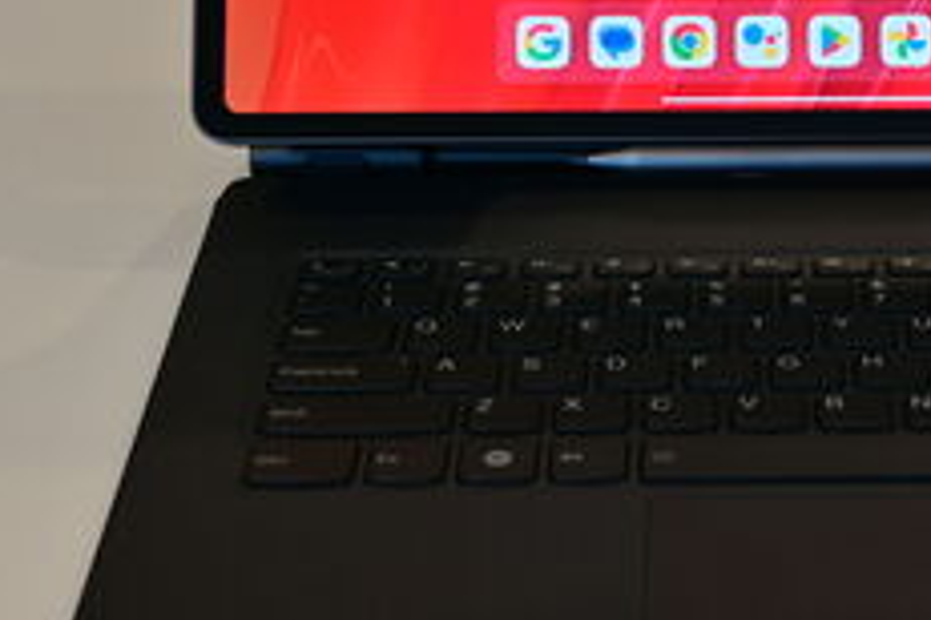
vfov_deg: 12.4
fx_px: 2836
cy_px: 34
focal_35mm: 110
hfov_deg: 18.4
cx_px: 826
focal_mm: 27.5
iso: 180
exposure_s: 1/40
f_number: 4.5
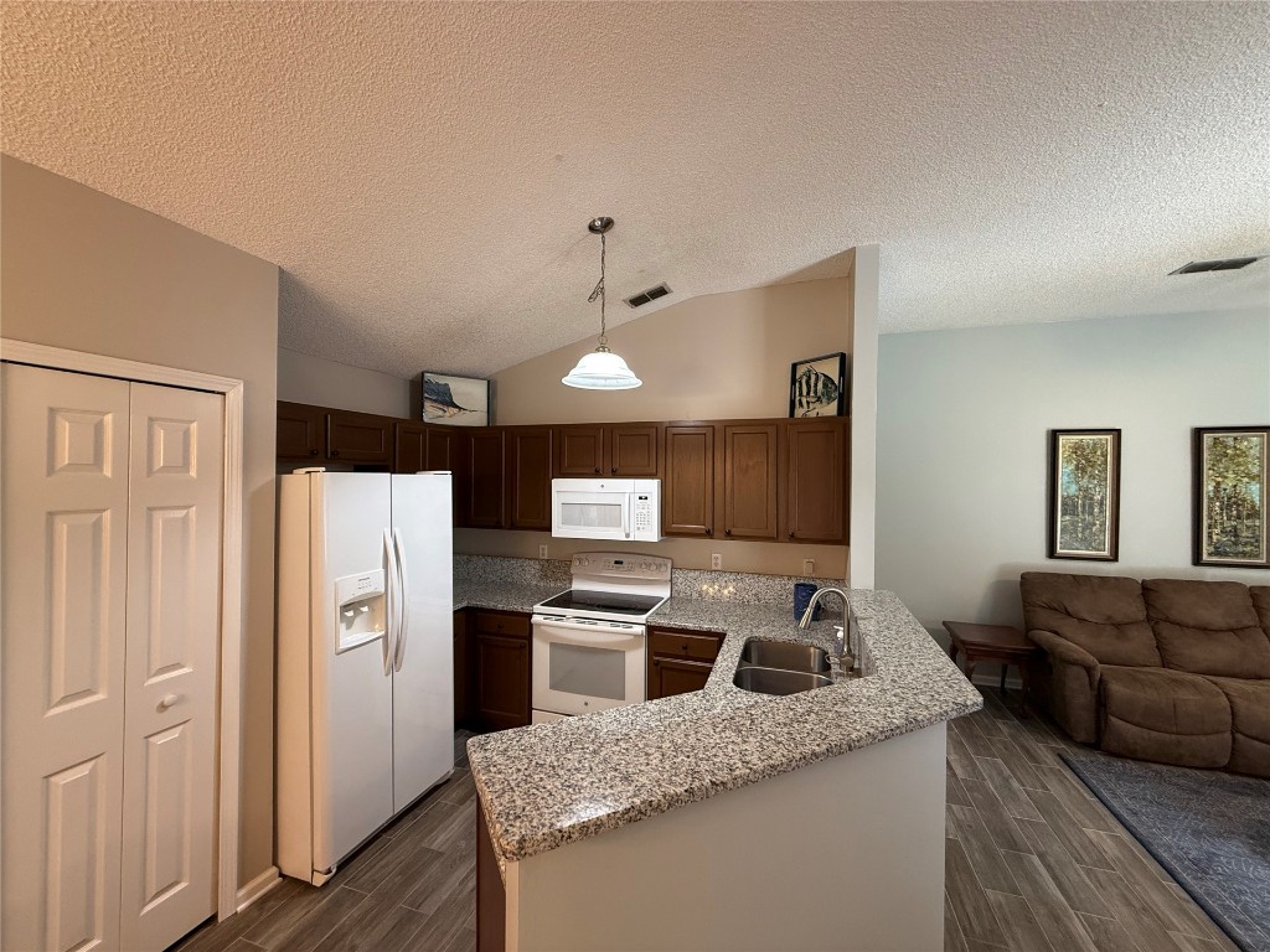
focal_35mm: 14
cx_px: 635
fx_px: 514
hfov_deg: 102.1
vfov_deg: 85.7
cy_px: 476
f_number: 2.2
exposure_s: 1/60
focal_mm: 2.22
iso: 250
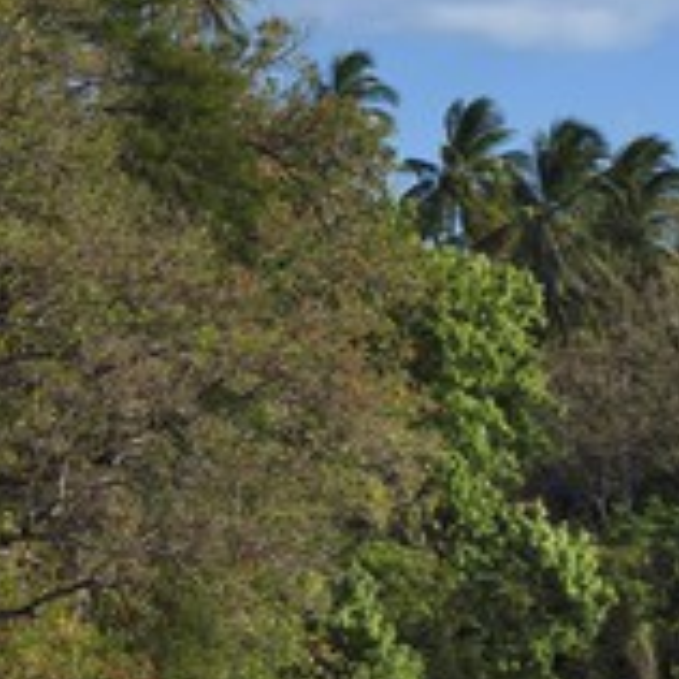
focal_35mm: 361
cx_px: 318
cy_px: 447
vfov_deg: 4.9
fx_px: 8011
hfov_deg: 4.9
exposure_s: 1/400
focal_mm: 160
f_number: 8
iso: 200
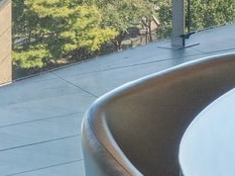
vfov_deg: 7.0
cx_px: 709
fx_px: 1352
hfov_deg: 8.4
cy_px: -250
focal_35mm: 199
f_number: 11
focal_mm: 24
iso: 320
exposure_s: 1/1.25
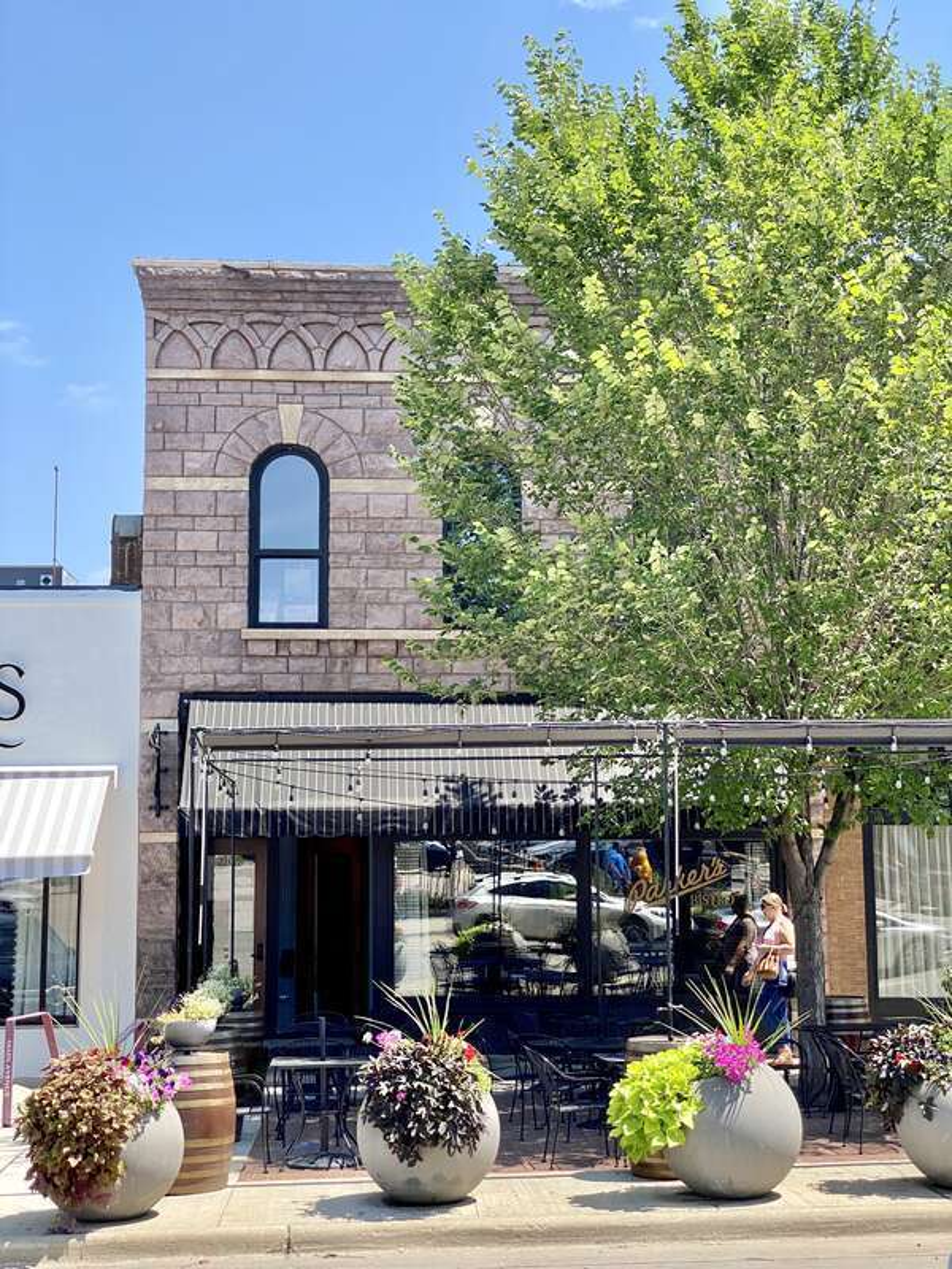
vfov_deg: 36.8
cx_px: 476
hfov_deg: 28.0
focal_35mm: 52
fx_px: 1907
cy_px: 634
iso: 20
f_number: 2
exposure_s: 1/1115
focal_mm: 6
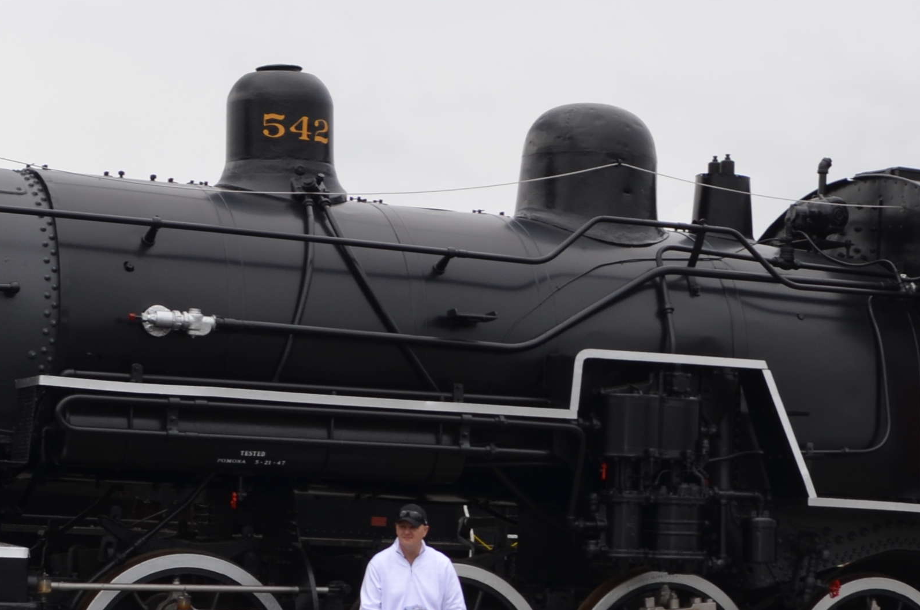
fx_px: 2601
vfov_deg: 13.3
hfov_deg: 19.9
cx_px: 676
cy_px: 500
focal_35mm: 102
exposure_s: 1/200
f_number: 8
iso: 100
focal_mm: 22
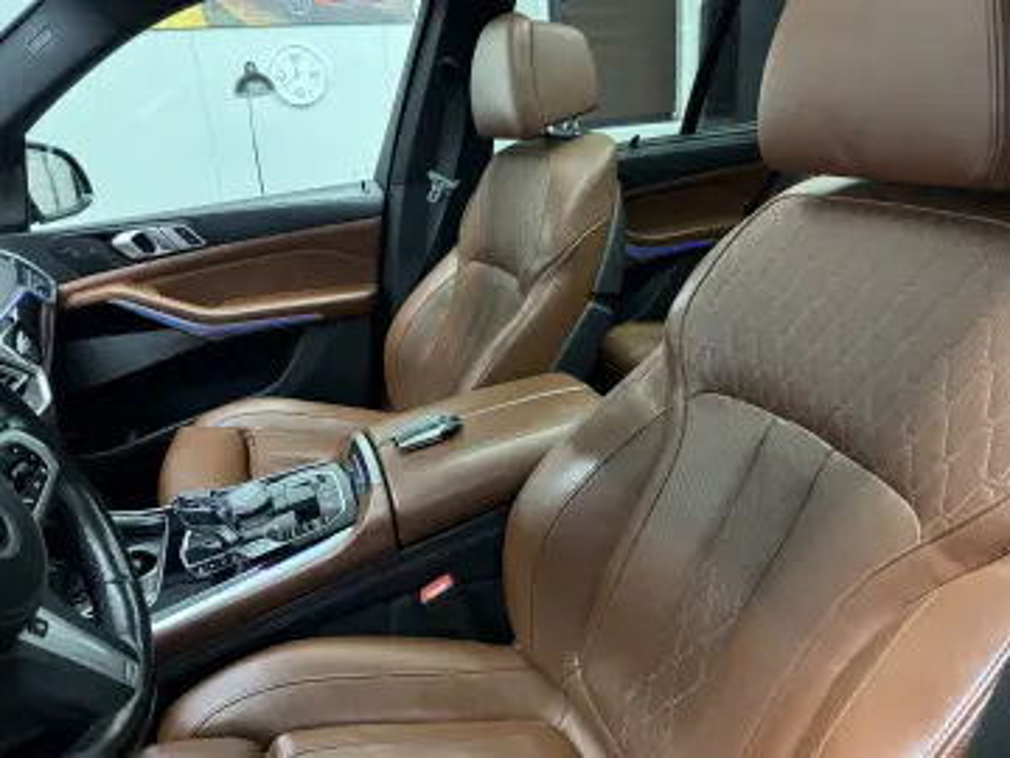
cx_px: 505
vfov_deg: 56.8
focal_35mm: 24
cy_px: 379
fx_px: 700
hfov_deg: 71.6
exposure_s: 1/45
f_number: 1.78
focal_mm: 6.76
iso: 800
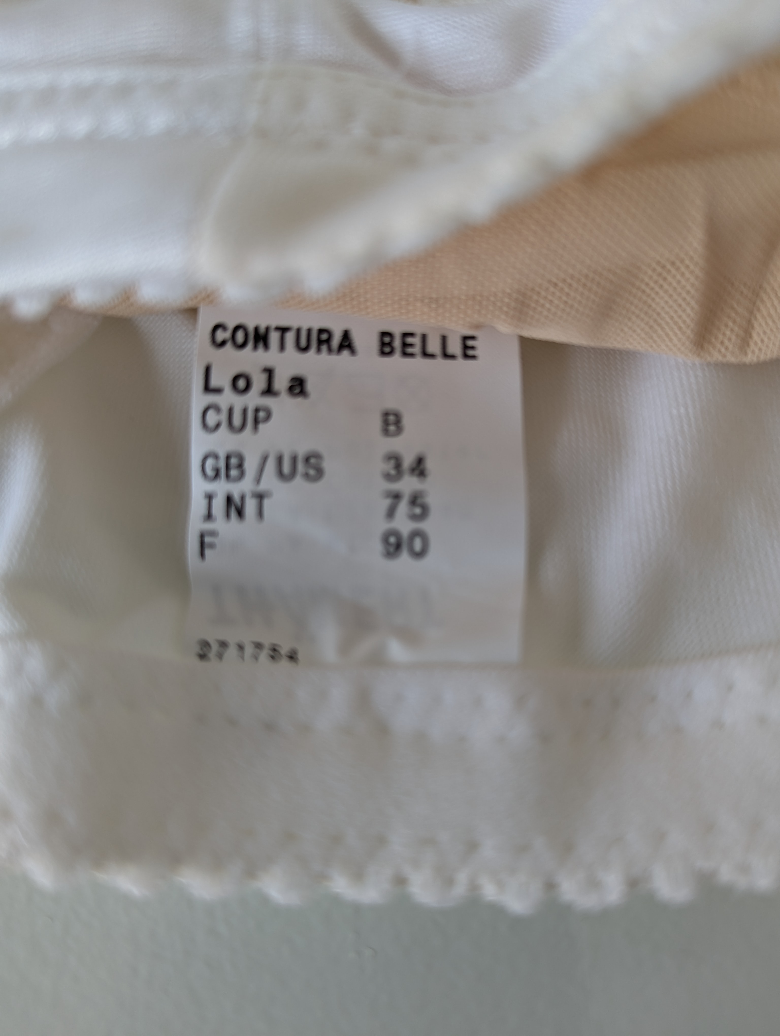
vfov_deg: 71.5
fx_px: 719
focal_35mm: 24
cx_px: 390
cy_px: 518
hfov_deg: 56.9
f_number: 1.85
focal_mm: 6.81
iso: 44
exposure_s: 1/107
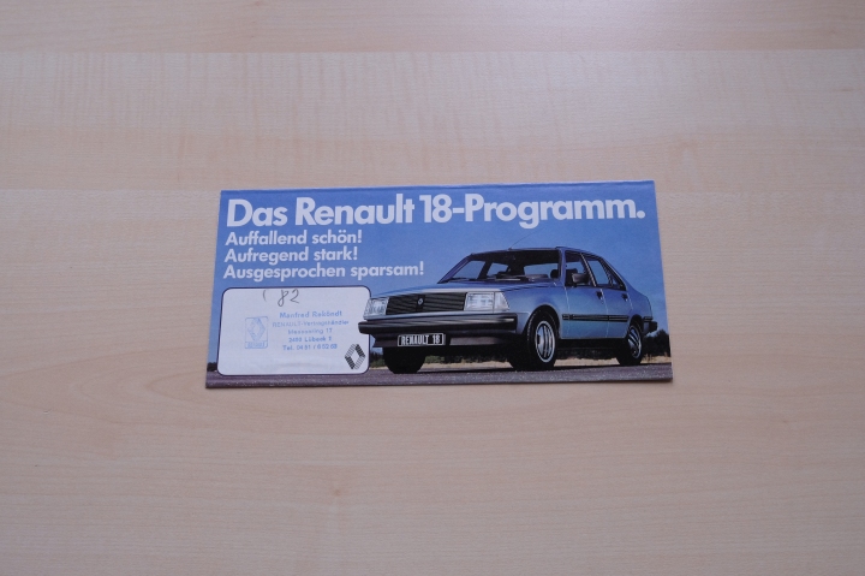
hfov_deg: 48.5
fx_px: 960
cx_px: 432
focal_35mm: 40
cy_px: 288
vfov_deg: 33.4
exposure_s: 1/6.5
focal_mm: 26.5
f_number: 14
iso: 800
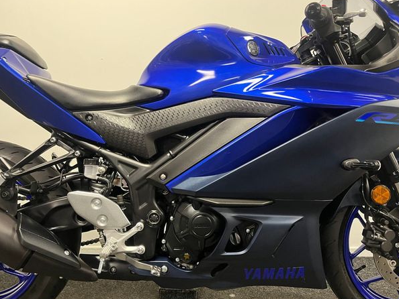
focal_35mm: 28
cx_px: 193
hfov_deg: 63.4
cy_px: 154
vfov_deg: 49.8
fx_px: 323
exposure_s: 1/50
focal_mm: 5.1
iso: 320
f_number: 1.6
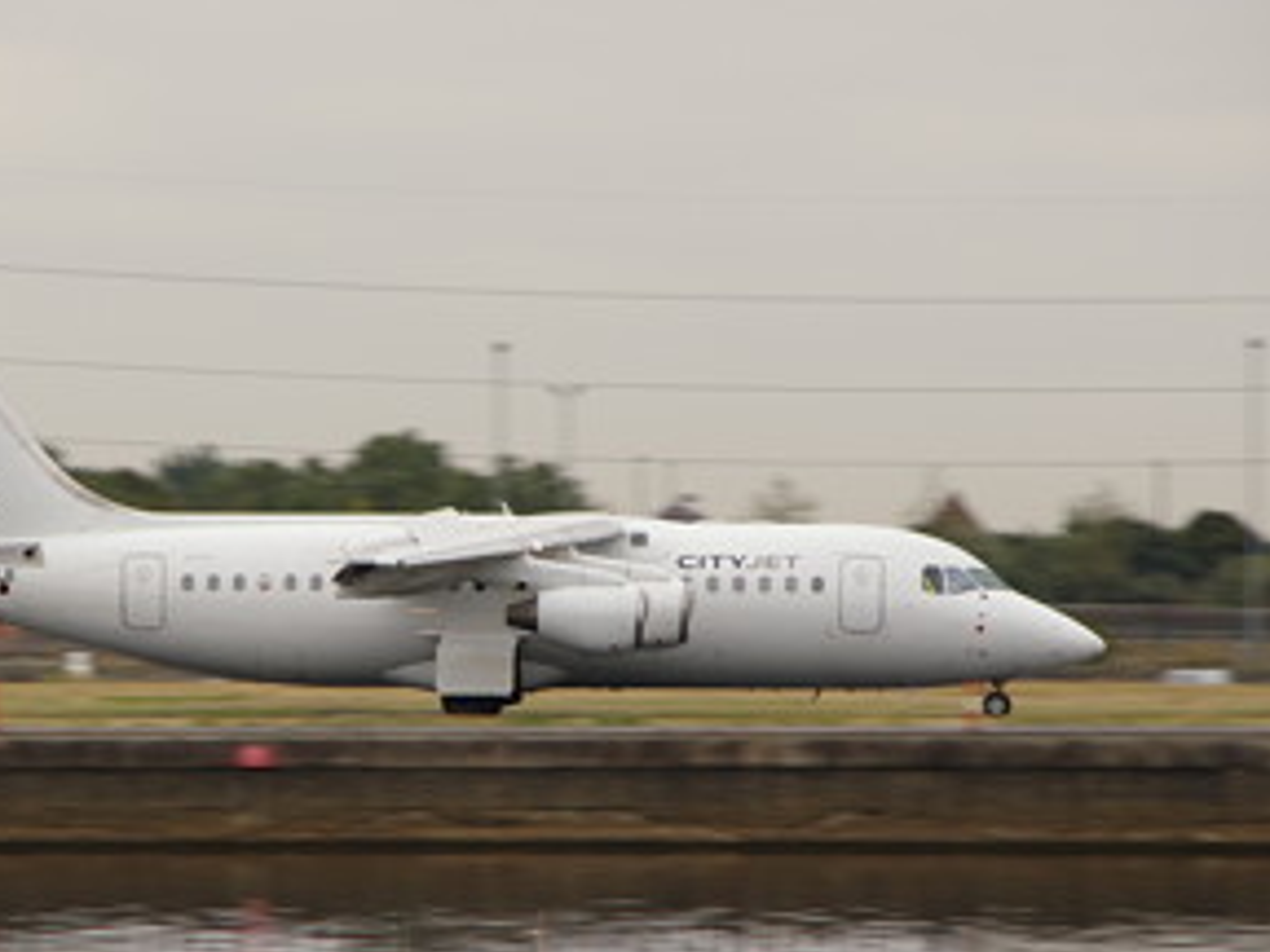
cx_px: 401
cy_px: 527
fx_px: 11117
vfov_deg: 4.9
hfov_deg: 6.5
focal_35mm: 303
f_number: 8
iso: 1000
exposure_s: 1/80
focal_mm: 135
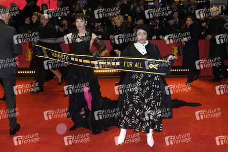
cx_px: 114
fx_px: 203
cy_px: 76
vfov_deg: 41.1
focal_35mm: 32
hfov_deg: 58.8
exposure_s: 1/800
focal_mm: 32
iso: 800
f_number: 4.5
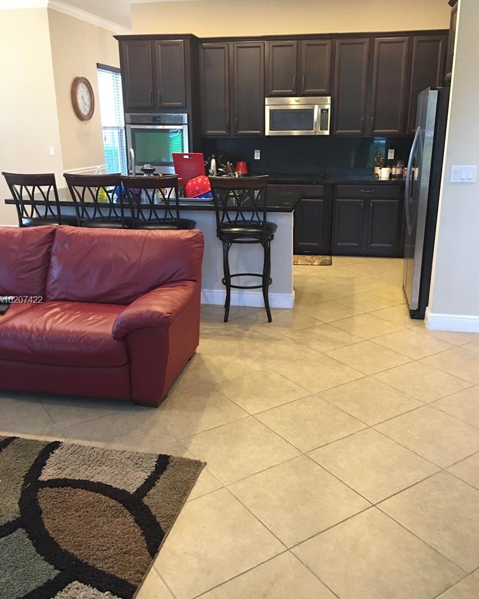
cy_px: 301
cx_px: 241
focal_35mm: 31
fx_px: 549
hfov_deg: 47.1
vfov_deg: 57.2
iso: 50
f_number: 2.2
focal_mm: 4.15
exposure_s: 1/4
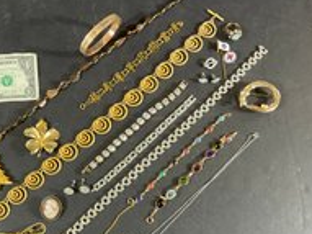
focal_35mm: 52
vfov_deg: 27.7
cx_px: 65
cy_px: 164
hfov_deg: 35.7
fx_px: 468
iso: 80
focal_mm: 3
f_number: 1.8
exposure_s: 1/60
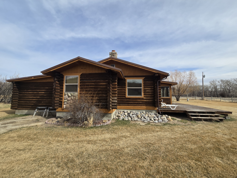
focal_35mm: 13
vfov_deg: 89.9
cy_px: 89
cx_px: 118
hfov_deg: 106.2
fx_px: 89
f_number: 2.2
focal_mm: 2.2
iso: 50
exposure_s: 1/2271
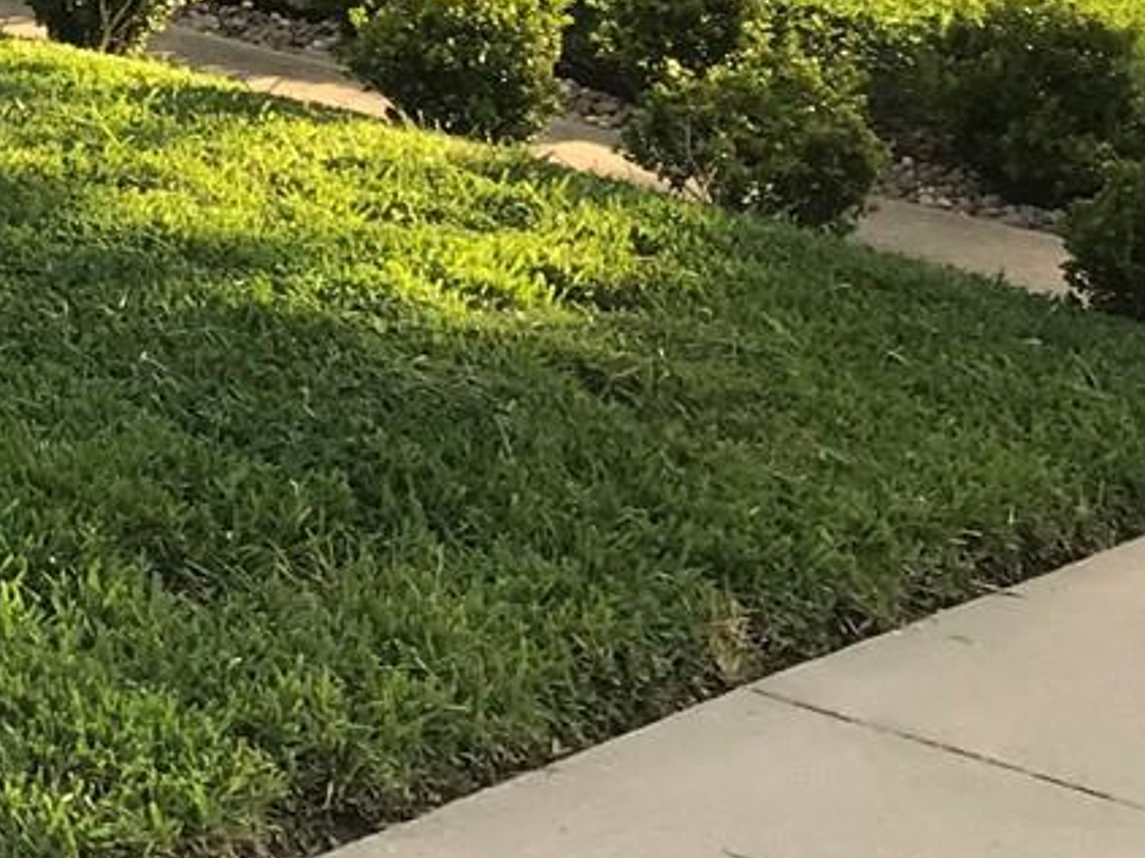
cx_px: -877
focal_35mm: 106
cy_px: -295
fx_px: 3505
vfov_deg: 13.4
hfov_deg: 15.9
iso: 20
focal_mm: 3.99
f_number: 1.8
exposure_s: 1/429
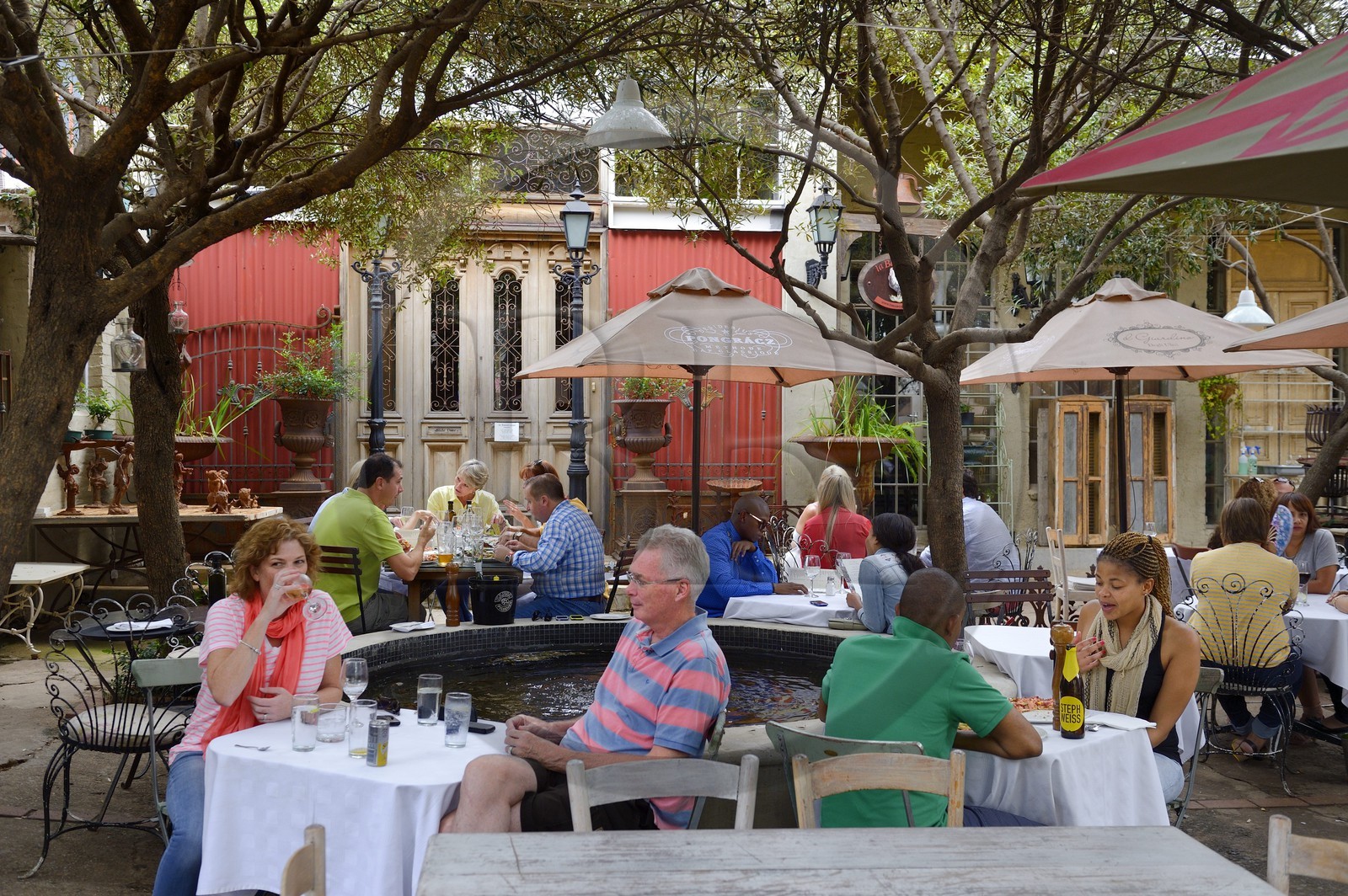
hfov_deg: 53.2
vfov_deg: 36.8
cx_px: 674
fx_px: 1347
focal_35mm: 36
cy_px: 448
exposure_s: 1/100
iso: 800
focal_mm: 36
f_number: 5.6
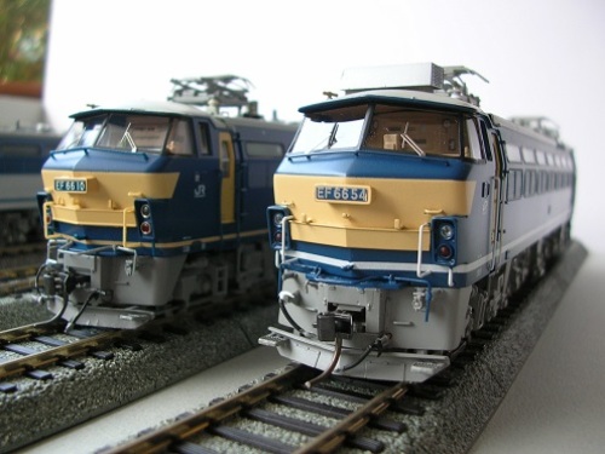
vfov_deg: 40.7
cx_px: 302
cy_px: 227
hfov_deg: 52.6
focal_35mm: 35
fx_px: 612
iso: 50
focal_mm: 5.8
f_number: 2.8
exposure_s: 1/49.6
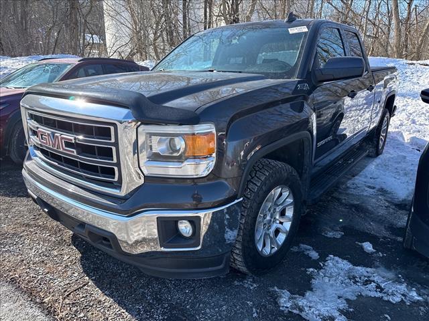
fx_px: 297
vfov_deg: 56.8
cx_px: 214
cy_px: 160
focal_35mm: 24
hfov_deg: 71.6
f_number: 1.78
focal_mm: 6.76
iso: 100
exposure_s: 1/1653
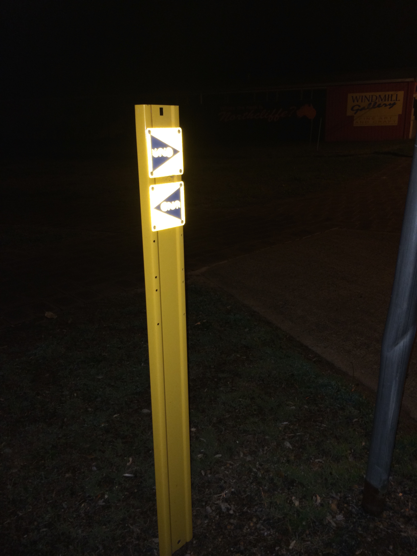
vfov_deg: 61.7
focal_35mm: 29
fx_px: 466
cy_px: 278
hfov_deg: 48.2
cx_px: 208
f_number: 2.2
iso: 80
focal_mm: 4.15
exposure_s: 1/17
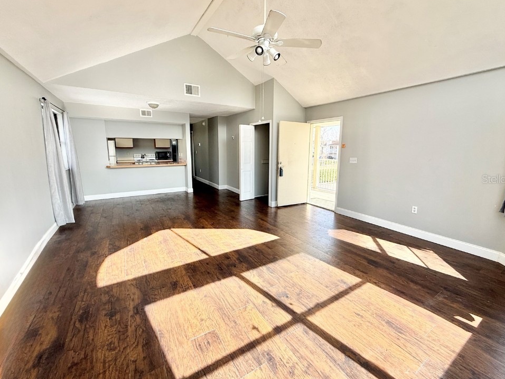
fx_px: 219
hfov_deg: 98.1
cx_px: 261
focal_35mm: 15
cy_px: 179
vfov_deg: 81.7
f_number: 2.2
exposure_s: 1/379
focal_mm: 2.22
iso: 64
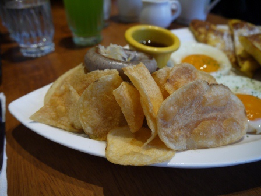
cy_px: 98
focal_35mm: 28
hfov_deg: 63.4
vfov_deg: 49.7
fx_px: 211
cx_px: 130
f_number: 3.5
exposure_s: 1/60
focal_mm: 14
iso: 640
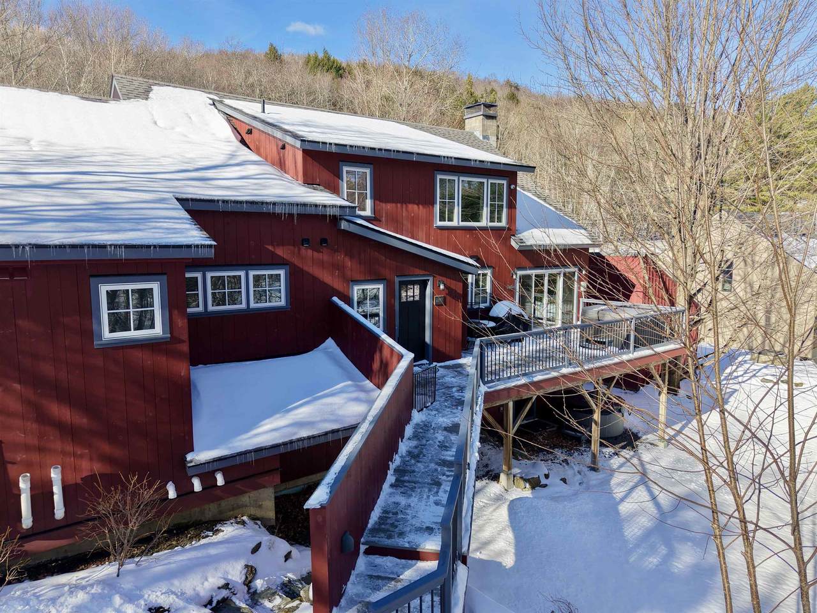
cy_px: 306
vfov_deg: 56.8
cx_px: 408
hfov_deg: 71.6
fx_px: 566
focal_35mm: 24
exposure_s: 1/120
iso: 400
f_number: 1.8
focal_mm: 8.67
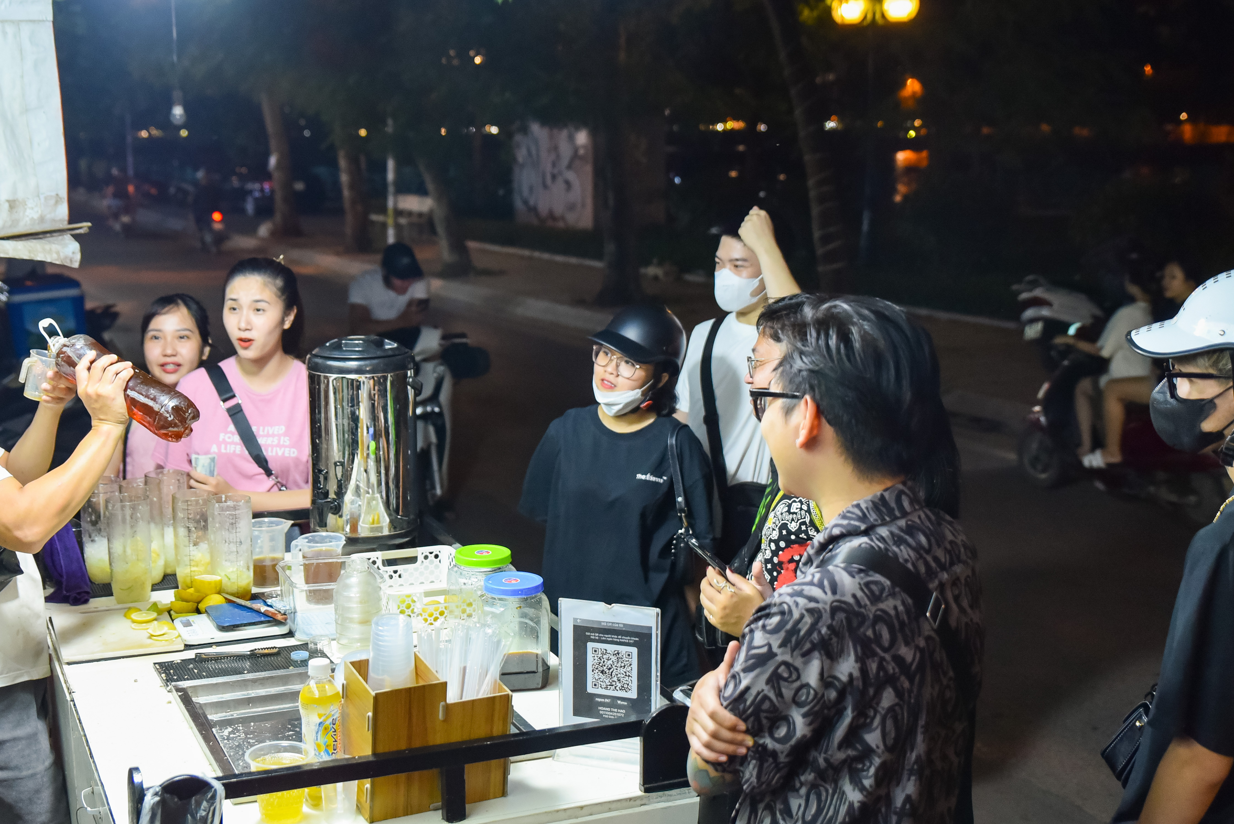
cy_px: 430
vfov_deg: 28.7
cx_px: 564
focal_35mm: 47
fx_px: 1612
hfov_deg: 41.9
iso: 2000
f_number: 2.8
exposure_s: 1/160
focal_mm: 35
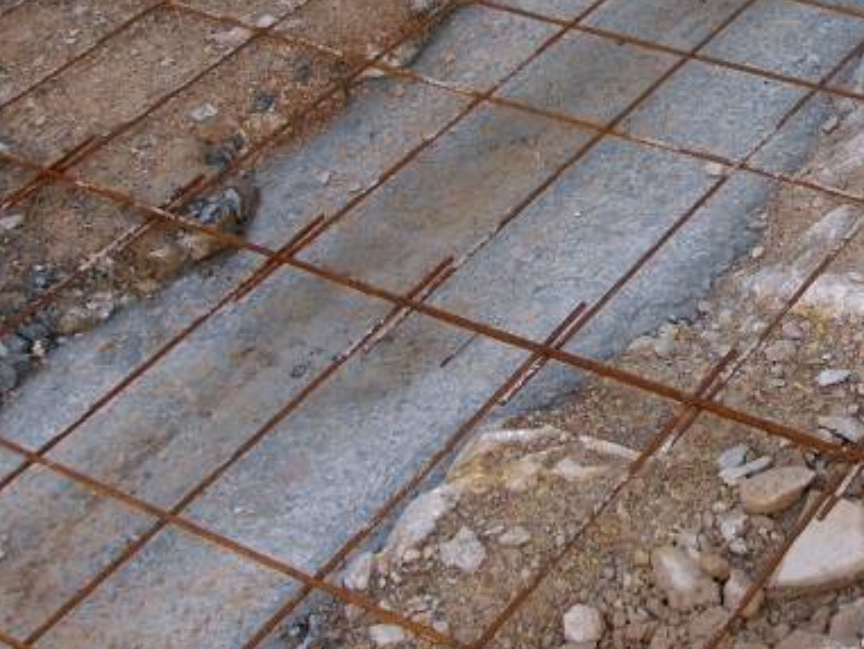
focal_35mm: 85
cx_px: 896
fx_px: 2122
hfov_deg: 22.0
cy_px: 65
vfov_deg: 17.1
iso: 50
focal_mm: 6.3
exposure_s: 1/200
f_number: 2.8
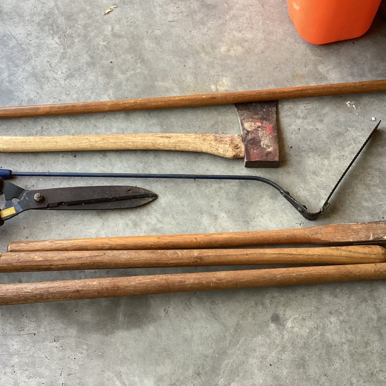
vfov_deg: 39.2
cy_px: 195
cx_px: 193
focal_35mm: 43
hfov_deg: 39.2
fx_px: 542
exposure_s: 1/120
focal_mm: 3.3
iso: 80
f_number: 2.4
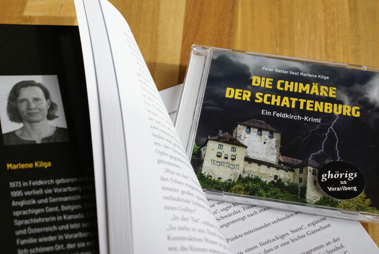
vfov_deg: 20.2
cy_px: 127
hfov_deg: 29.8
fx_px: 712
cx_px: 190
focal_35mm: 68
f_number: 8
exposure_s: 1/100
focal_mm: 45
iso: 100
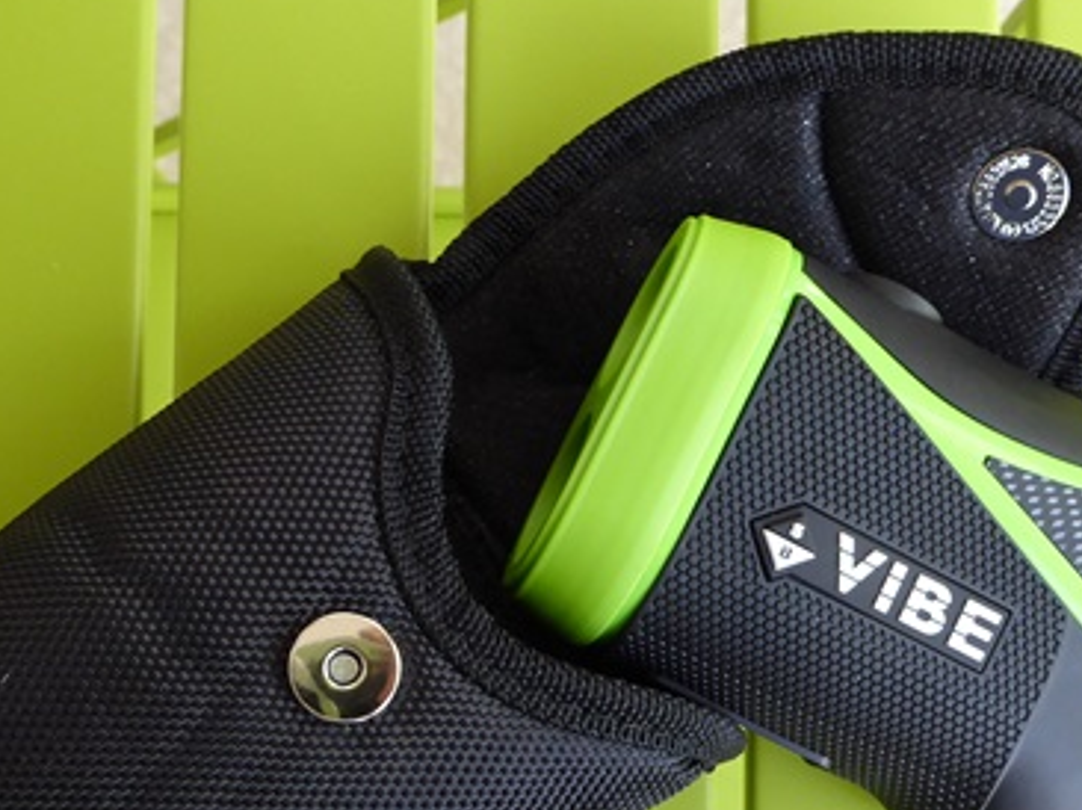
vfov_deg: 32.9
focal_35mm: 43
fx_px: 1343
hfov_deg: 43.9
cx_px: 538
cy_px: 606
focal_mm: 4.3
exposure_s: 1/60
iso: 250
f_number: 3.3
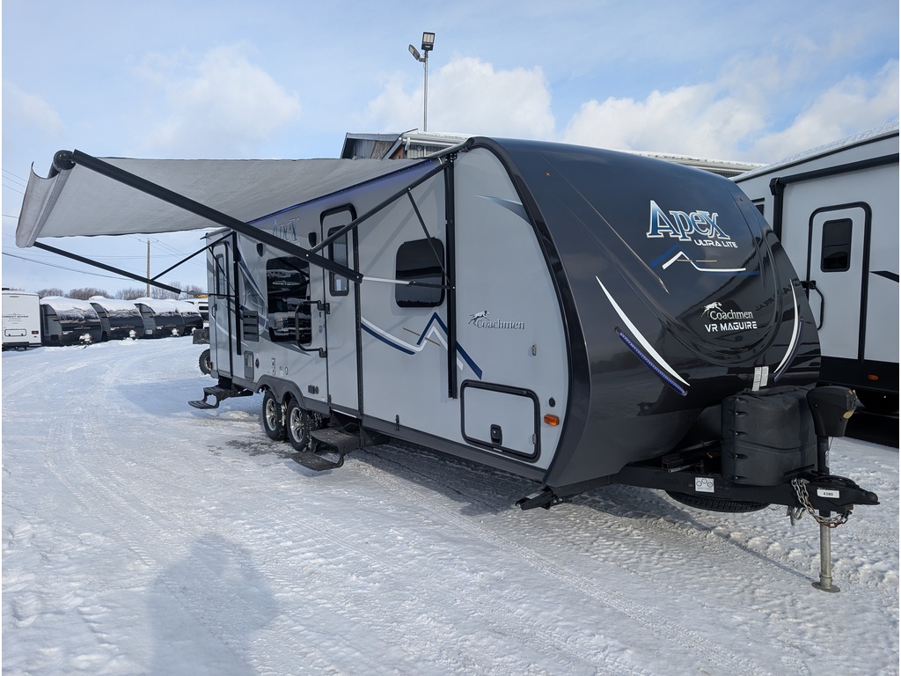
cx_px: 450
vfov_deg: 56.8
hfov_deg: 71.6
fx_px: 625
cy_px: 338
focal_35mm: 24
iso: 21
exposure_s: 1/790
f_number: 1.68
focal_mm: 6.9
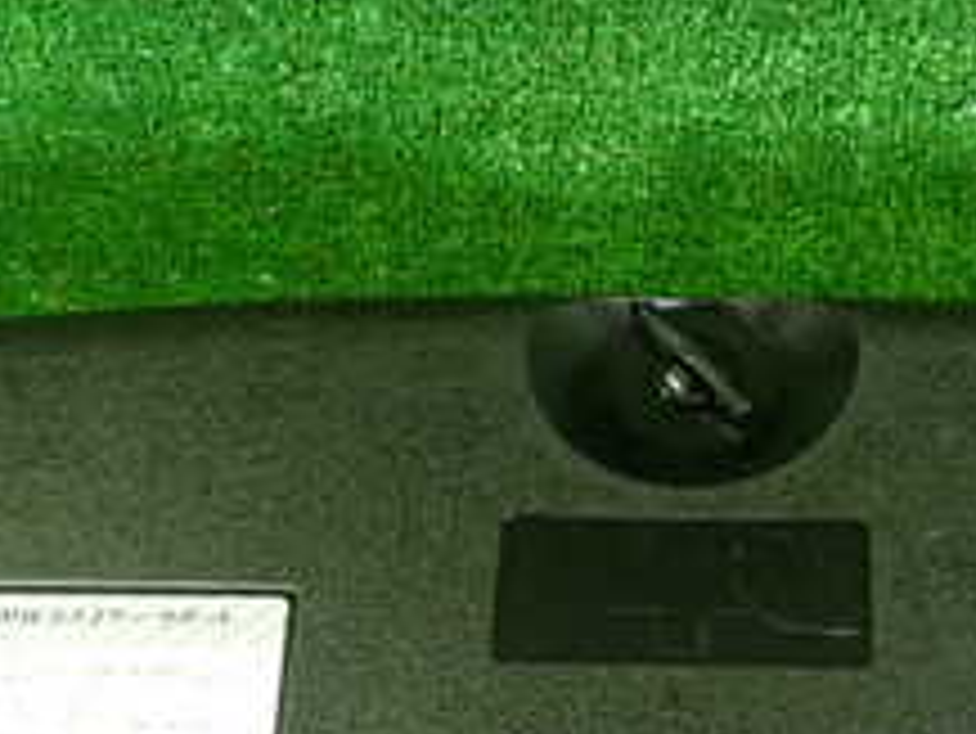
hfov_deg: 27.9
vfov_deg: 20.6
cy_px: 752
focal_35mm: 69
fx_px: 1947
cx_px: 697
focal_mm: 4.5
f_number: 2
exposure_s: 1/30
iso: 800
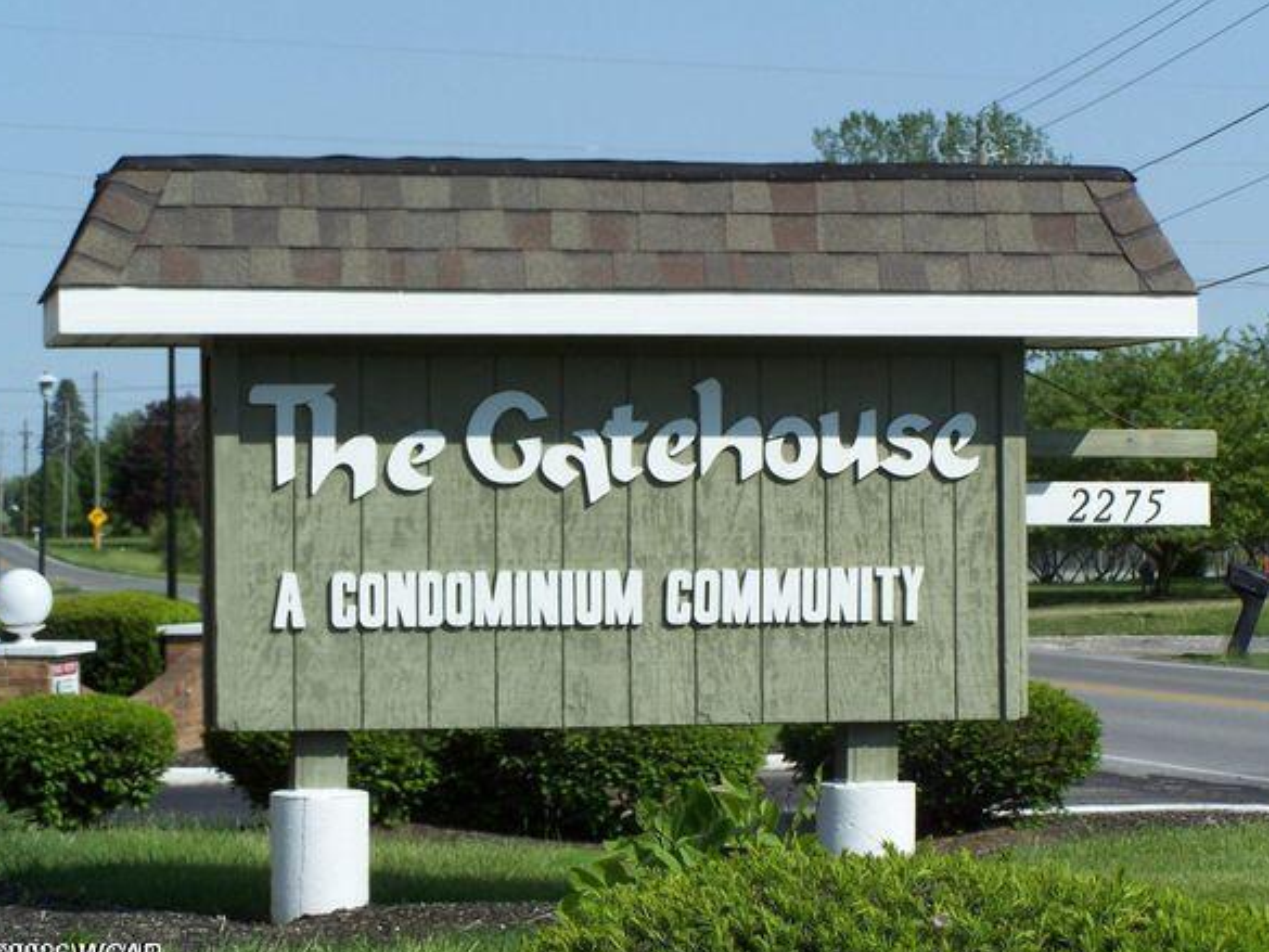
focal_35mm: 128
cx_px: 668
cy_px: 481
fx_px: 4693
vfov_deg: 11.6
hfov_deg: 15.4
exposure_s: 1/750
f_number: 4.5
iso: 80
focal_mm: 19.4
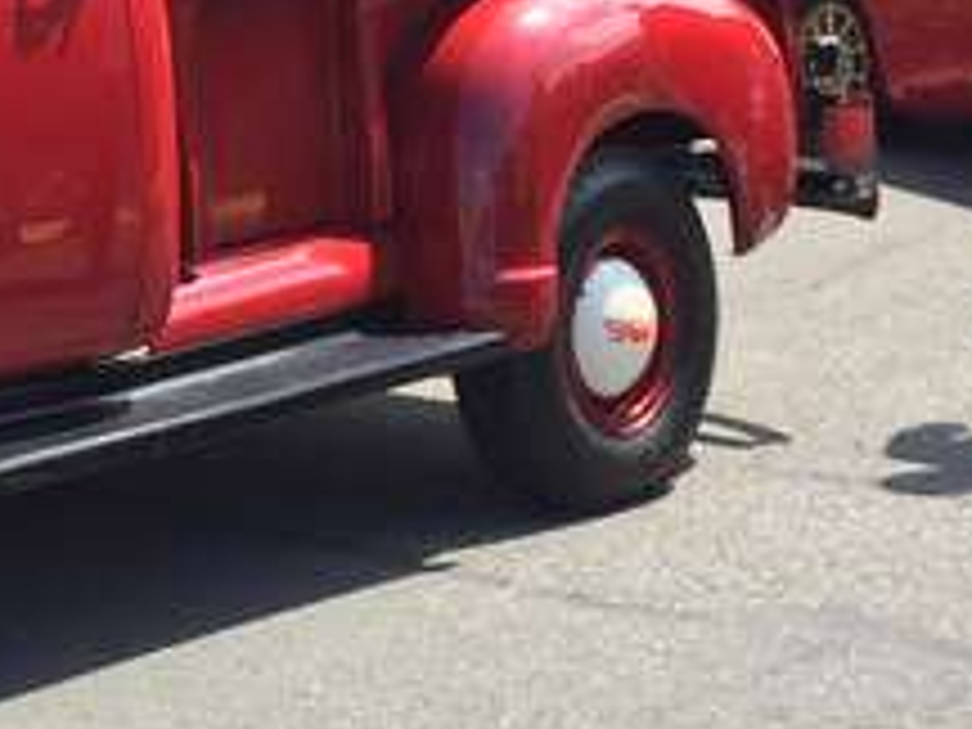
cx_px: -405
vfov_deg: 14.0
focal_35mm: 103
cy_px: -81
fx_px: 2892
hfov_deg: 17.5
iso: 32
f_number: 2.2
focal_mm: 4.15
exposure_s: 1/670
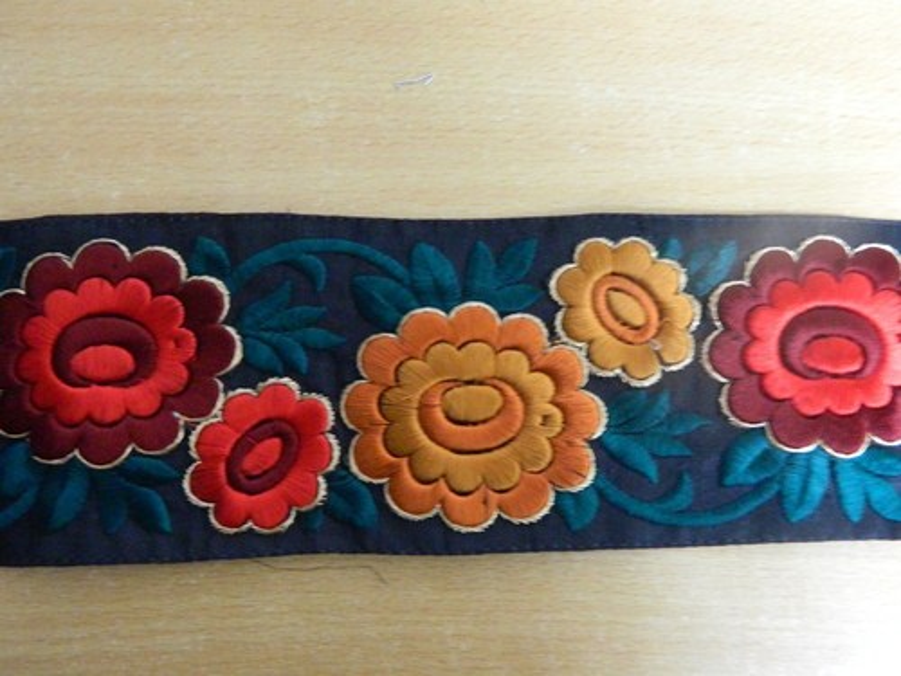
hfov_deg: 63.4
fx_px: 729
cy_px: 338
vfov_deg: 49.7
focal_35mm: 28
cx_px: 450
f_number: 3.2
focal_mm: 5.1
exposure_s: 1/3
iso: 800
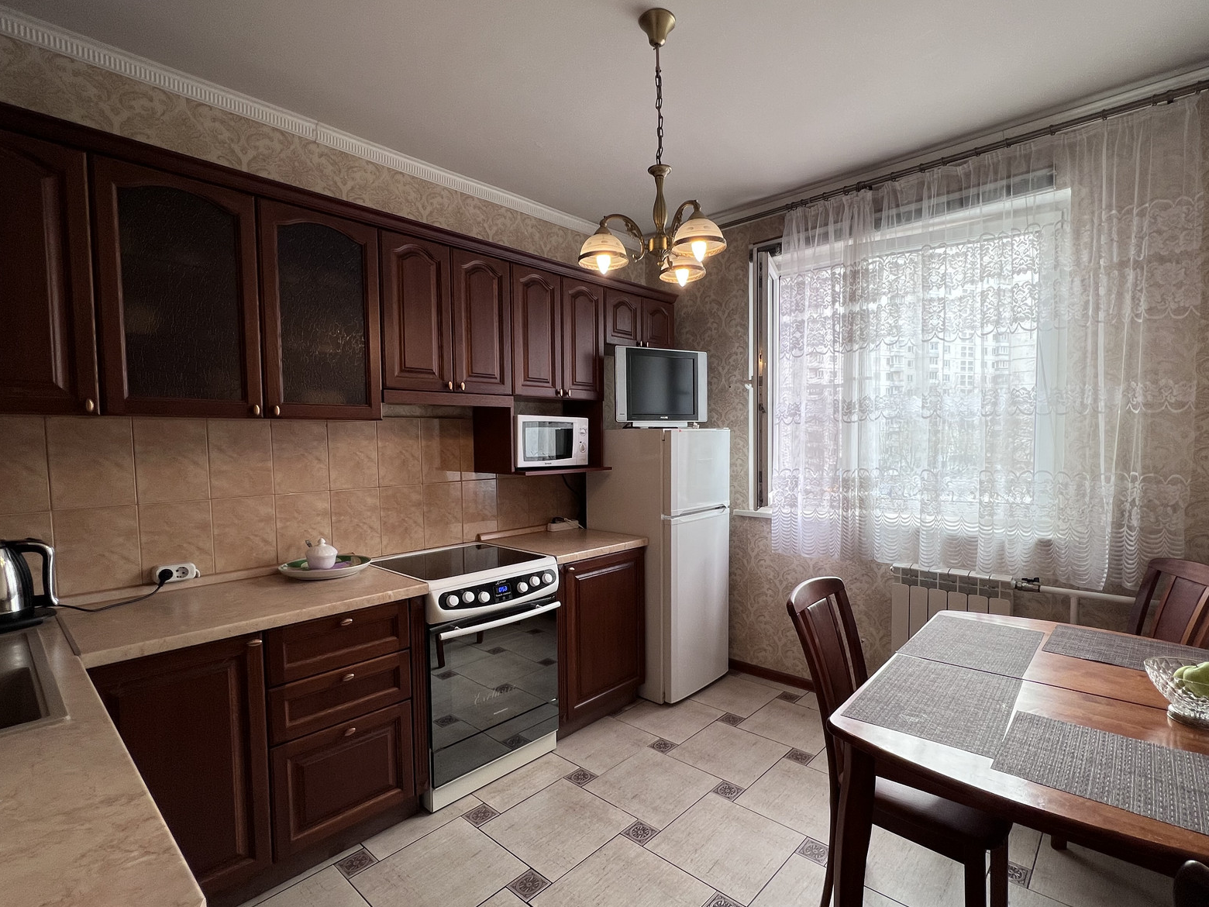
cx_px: 642
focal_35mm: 16
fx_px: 559
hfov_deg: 94.4
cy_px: 471
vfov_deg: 78.1
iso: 40
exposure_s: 1/99
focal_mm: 1.57
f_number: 1.8
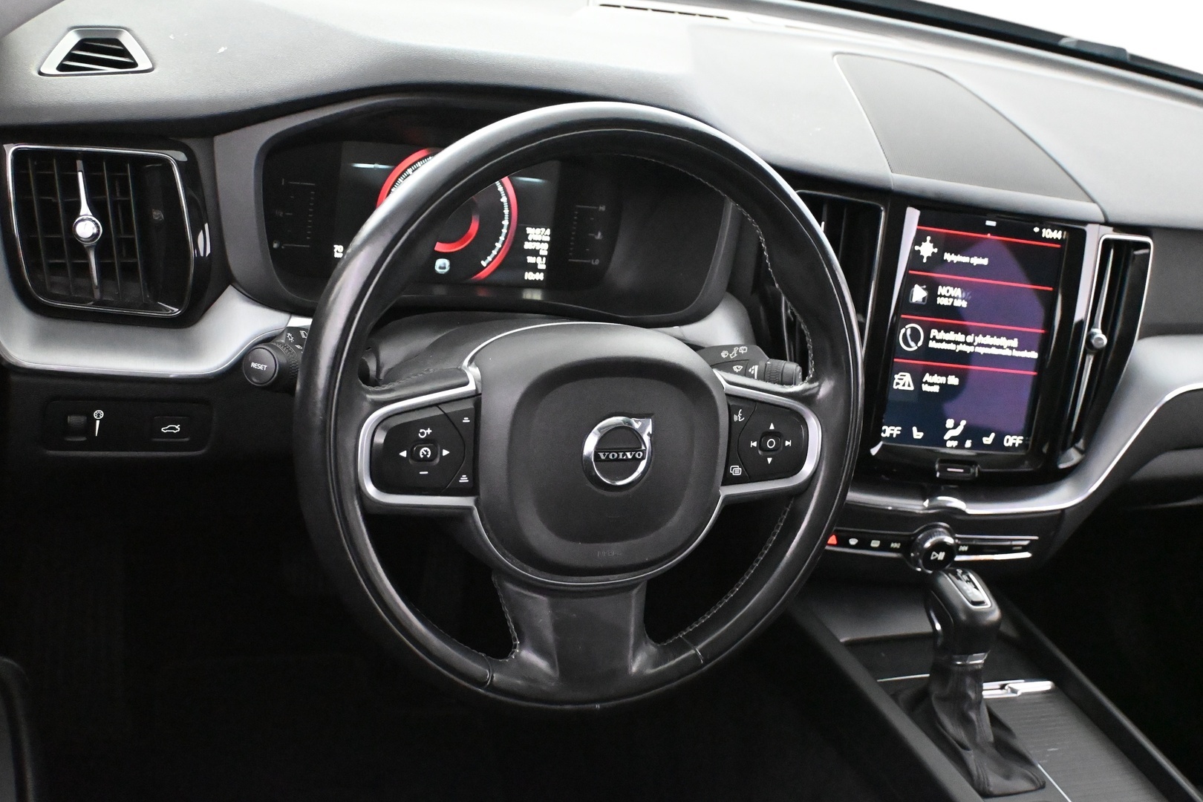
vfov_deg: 32.4
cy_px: 401
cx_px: 602
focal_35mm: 41
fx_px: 1378
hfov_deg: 47.2
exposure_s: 1/60
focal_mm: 27.5
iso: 12800
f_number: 4.5
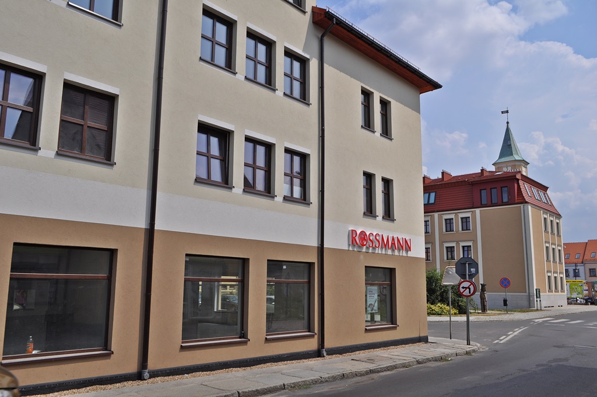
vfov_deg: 43.5
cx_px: 298
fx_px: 497
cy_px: 198
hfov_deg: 62.0
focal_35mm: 30
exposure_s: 1/500
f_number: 11
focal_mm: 20
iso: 200
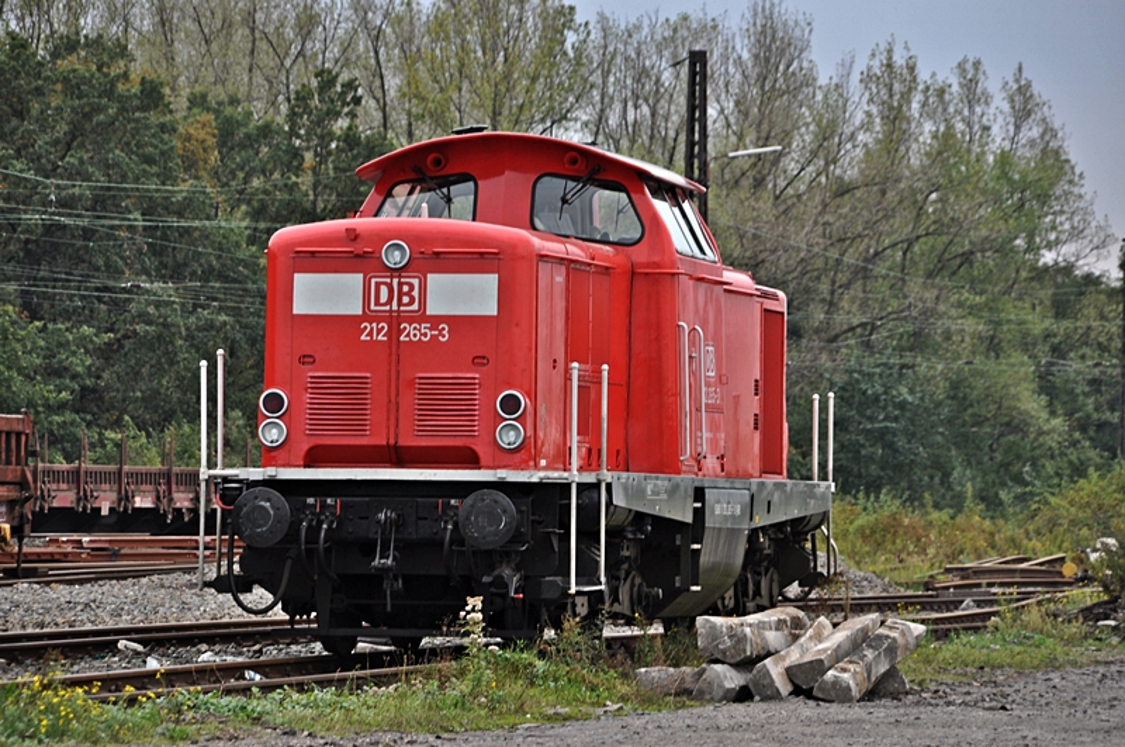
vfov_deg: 6.3
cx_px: 562
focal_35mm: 218
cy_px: 374
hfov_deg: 9.5
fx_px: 6787
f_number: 8
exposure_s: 1/100
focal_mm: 145
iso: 200
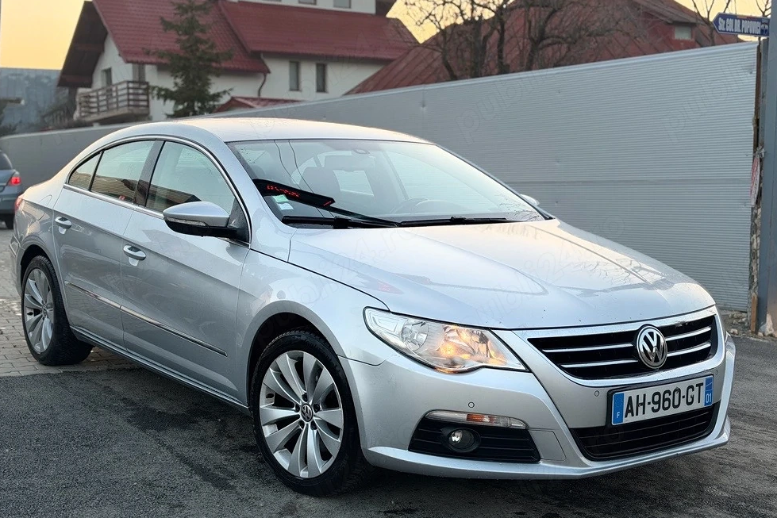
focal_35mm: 51
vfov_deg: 26.5
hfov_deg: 38.9
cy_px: 284
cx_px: 387
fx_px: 1101
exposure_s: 1/309
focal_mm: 6.76
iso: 64
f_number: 1.78
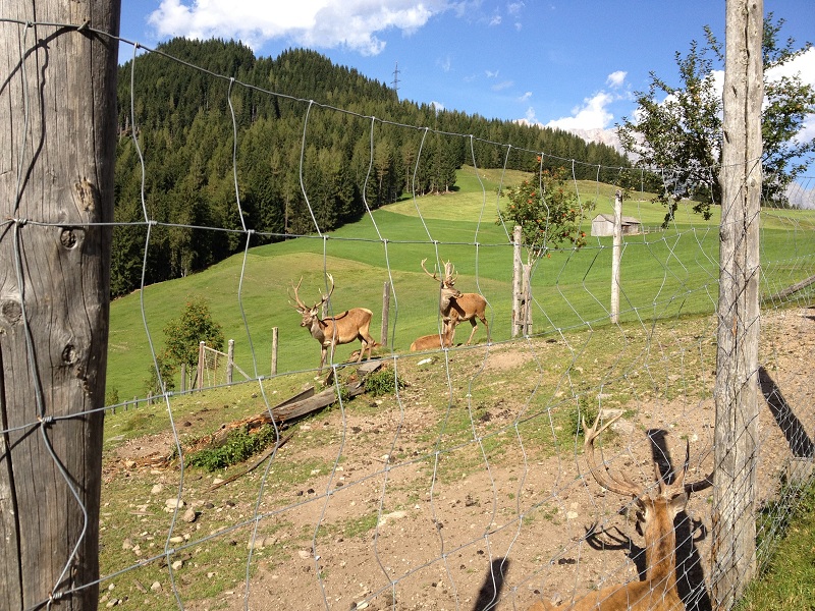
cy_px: 306
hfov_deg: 52.6
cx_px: 408
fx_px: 824
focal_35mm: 35
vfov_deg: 40.7
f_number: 2.4
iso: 64
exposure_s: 1/1126
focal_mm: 4.28
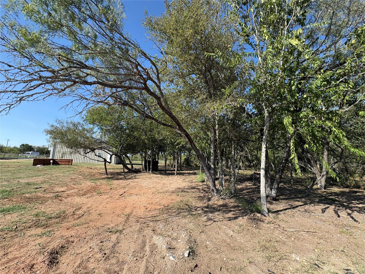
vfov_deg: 85.7
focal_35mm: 14
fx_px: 148
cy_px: 137
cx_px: 182
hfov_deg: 102.1
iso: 40
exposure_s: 1/707
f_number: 2.2
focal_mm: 2.22
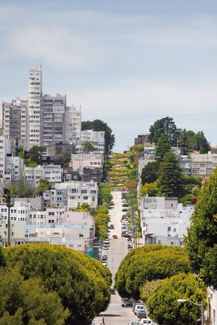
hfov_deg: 10.4
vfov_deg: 15.5
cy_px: 183
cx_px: 123
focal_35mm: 132
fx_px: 1191
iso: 100
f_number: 5.6
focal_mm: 70
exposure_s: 1/125
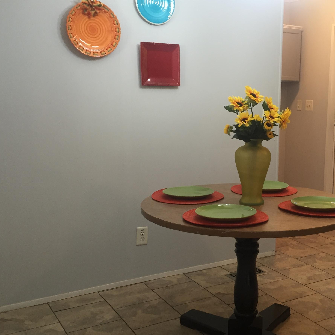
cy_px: 184
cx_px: 246
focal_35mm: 43
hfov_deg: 38.3
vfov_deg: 39.1
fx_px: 471
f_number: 2.2
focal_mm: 4.15
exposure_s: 1/30
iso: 100
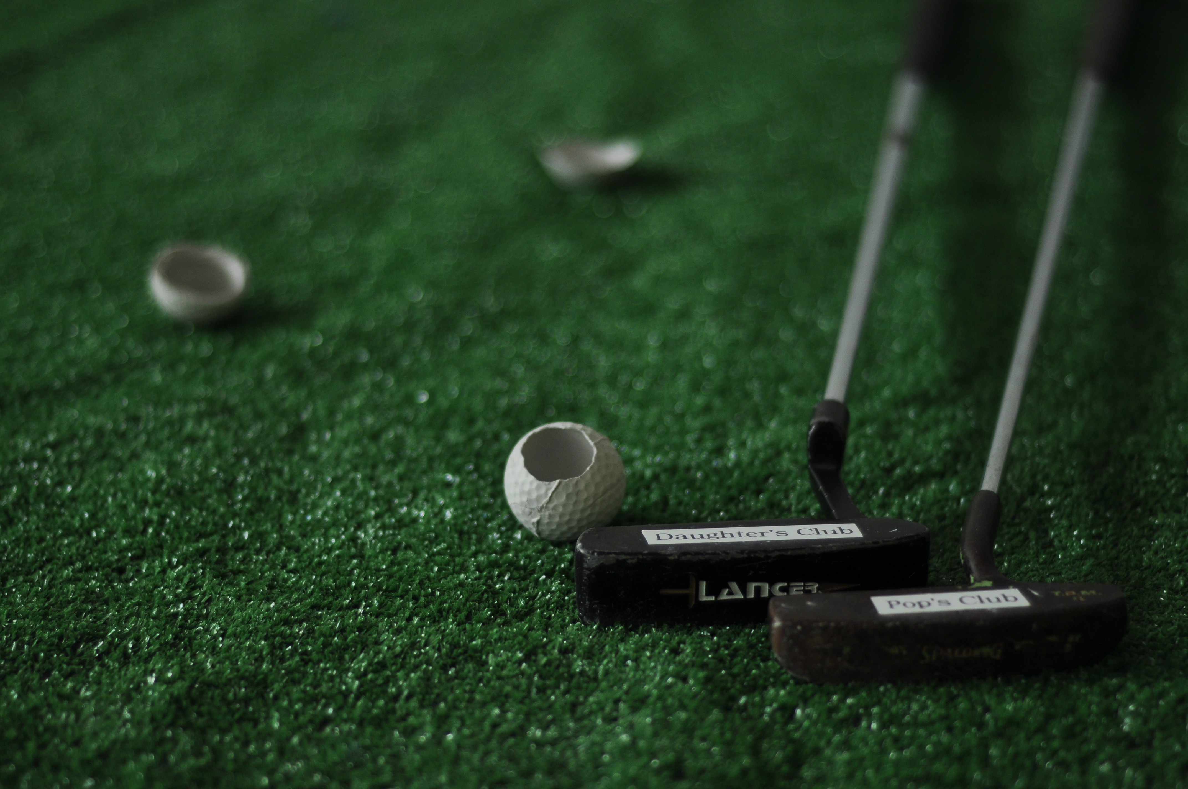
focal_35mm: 75
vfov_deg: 18.1
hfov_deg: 27.0
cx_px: 594
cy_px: 394
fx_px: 2472
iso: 250
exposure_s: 1/250
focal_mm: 50
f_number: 1.8
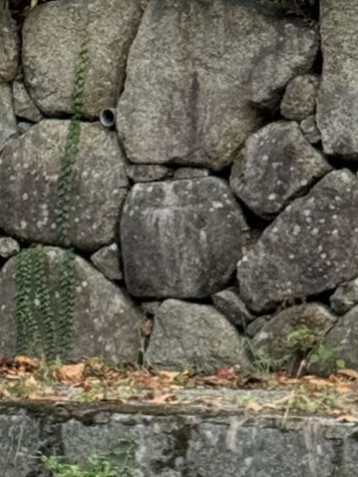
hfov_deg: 5.5
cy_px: 157
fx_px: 3541
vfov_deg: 7.7
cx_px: -564
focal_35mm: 257
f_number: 1.78
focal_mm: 6.76
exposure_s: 1/1193
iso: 64
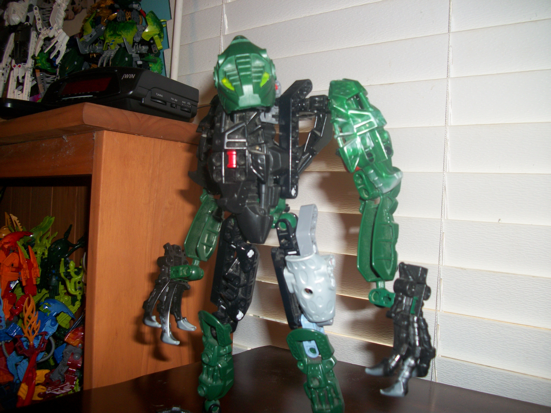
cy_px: 206
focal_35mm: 32
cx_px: 276
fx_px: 509
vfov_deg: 44.2
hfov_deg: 56.8
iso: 80
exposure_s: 1/60
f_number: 2.9
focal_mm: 5.7
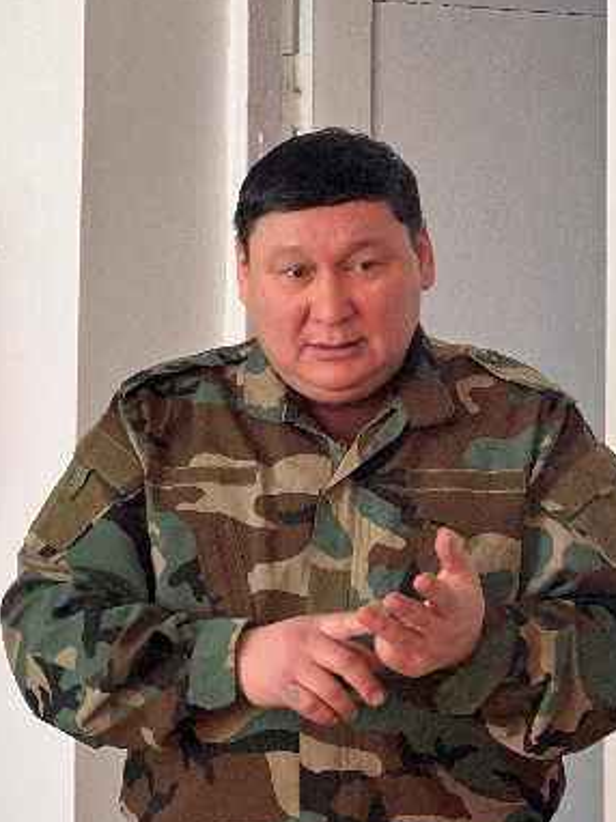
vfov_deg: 12.7
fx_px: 3682
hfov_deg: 9.6
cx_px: 368
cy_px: 469
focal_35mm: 155
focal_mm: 9
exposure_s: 1/121
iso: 160
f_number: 2.8
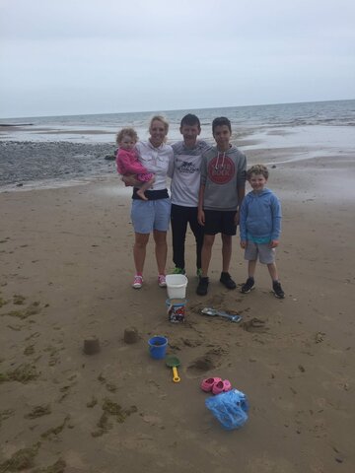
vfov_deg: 61.7
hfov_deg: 48.2
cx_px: 178
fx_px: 397
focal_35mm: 29
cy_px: 236
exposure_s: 1/1799
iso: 32
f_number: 2.2
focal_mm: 4.15
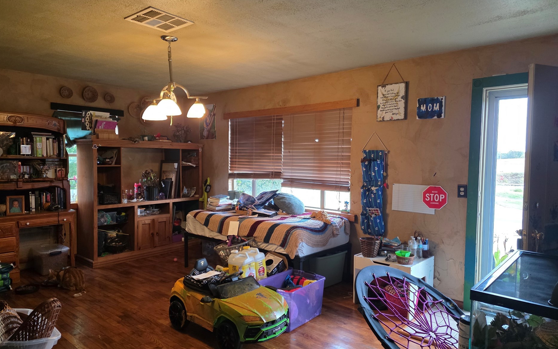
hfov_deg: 72.5
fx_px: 380
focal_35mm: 25
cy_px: 175
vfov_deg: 49.3
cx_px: 272
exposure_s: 1/120
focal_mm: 6.25
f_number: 1.7
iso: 800
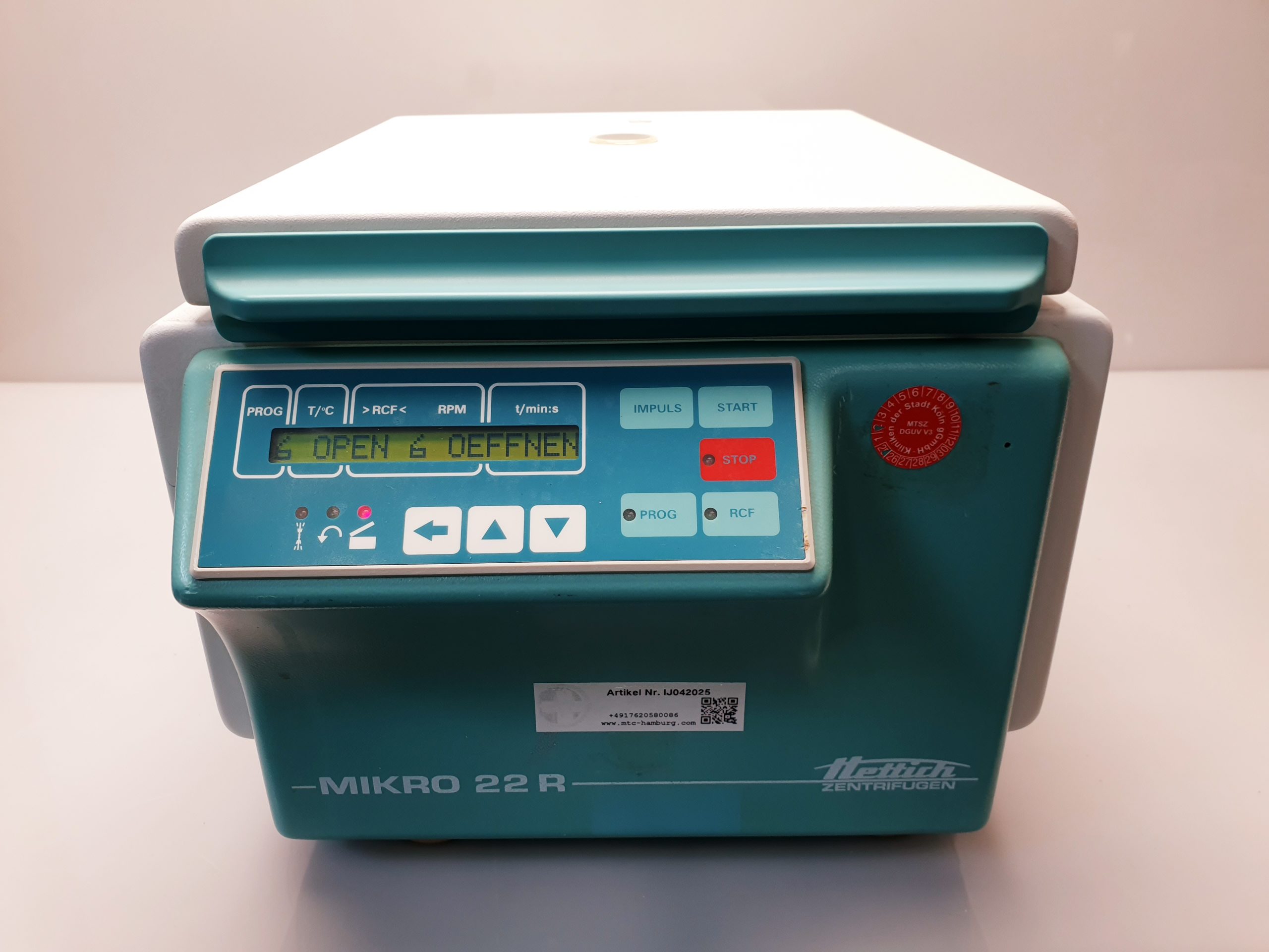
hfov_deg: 67.3
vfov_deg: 53.1
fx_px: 953
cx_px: 634
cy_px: 476
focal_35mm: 26
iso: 50
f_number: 2.4
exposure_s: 1/50
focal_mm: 4.3
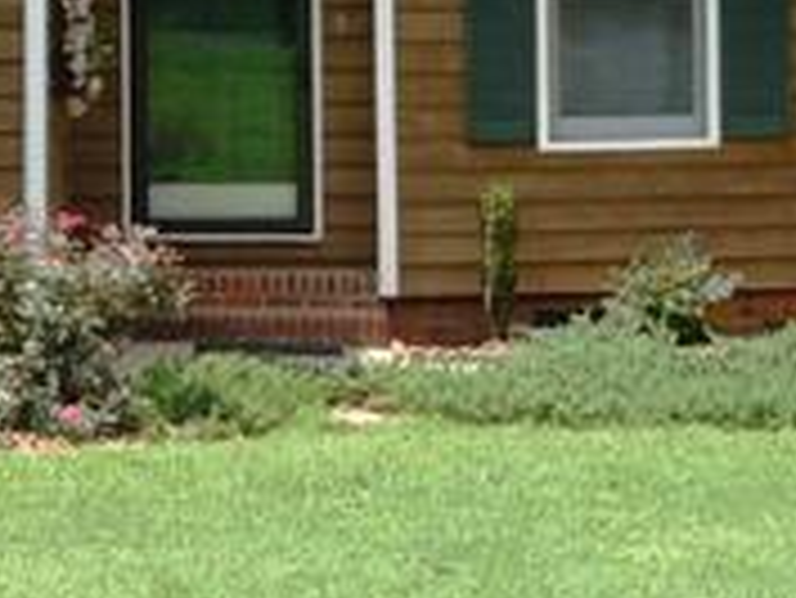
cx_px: 81
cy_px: -94
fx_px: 3751
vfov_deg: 9.0
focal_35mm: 163
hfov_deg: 12.0
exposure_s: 1/250
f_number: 4.6
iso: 100
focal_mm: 8.1
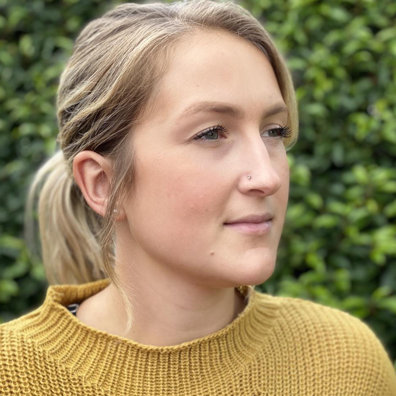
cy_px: 220
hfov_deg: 27.7
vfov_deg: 27.7
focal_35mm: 62
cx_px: 198
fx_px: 802
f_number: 2
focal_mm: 6
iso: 20
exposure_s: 1/285
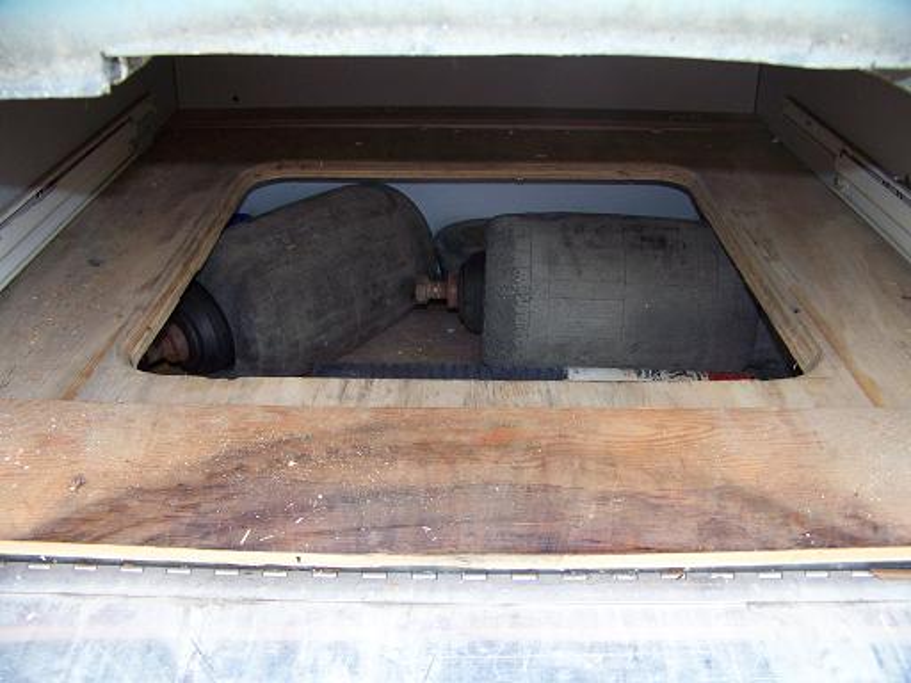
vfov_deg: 39.7
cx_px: 456
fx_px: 947
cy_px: 342
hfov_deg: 51.4
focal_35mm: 36
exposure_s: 1/30
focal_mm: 5.85
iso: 125
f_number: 2.8
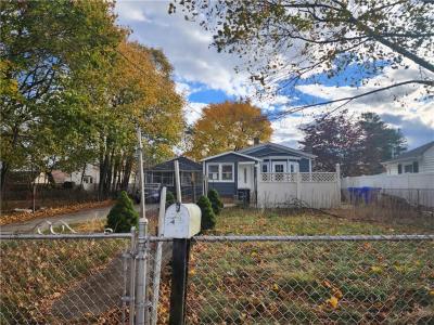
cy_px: 162
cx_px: 217
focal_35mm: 23
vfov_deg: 58.9
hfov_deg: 73.9
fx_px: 288
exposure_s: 1/631
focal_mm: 6.4
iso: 12
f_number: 1.8
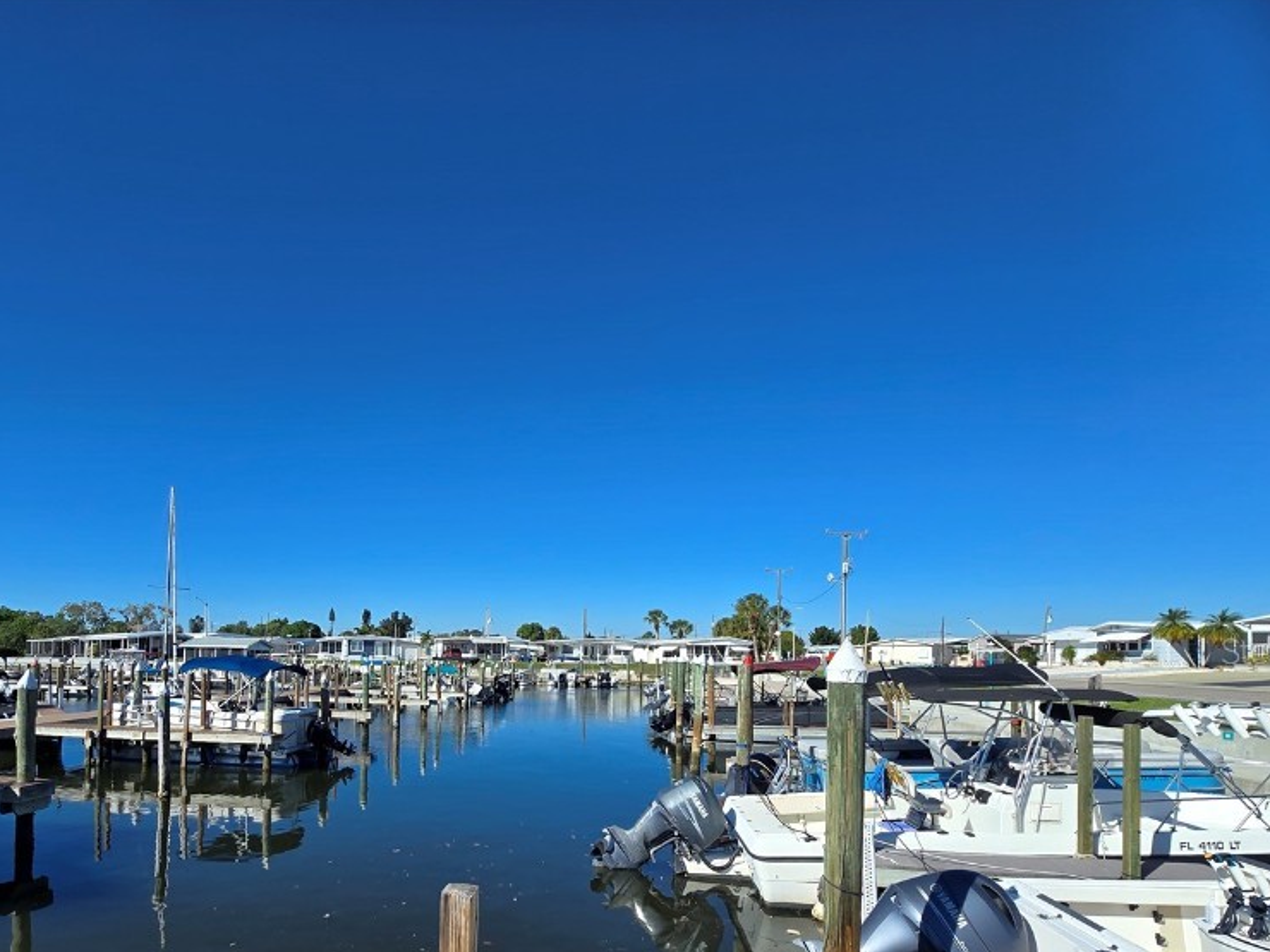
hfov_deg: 86.6
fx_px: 660
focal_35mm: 18
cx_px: 505
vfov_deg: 69.1
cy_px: 650
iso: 50
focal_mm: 2.2
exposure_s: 1/2913
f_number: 2.2
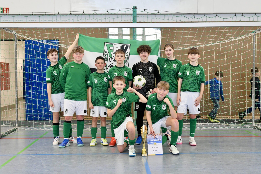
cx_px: 130
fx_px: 348
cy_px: 87
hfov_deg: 41.1
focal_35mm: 48
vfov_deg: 28.1
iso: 4500
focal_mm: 48
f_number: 2.8
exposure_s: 1/640
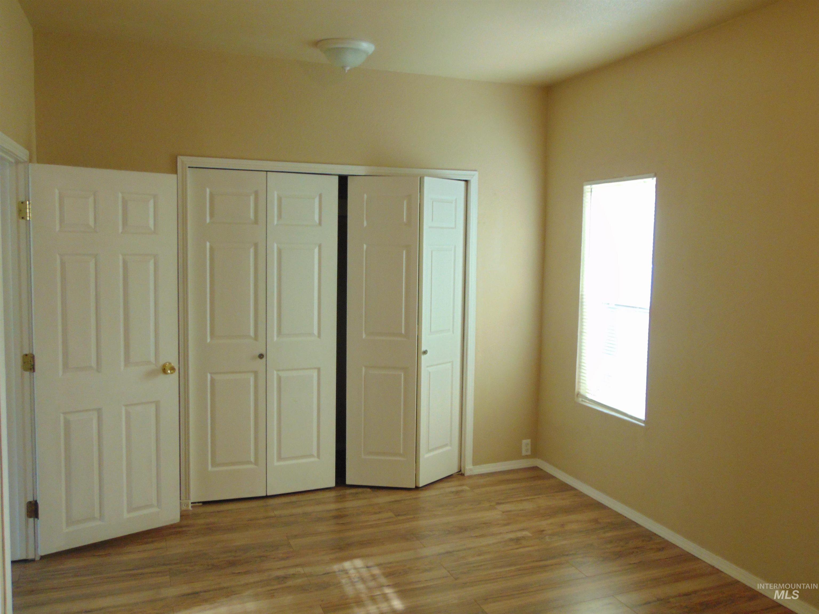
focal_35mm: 30
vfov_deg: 46.8
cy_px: 307
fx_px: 710
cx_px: 410
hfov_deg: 60.0
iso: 200
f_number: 3.1
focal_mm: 5.4
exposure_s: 1/40
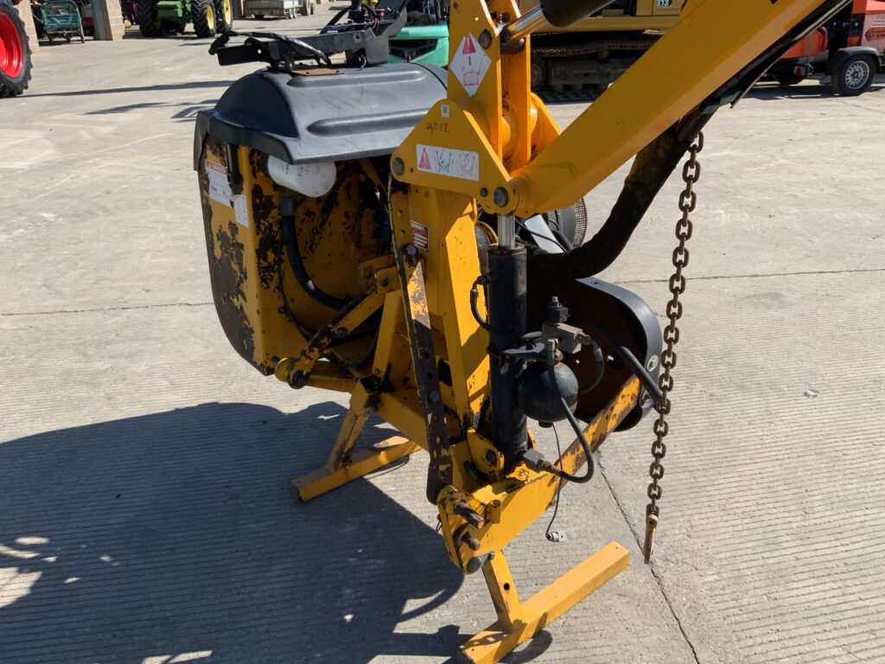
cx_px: 442
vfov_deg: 48.2
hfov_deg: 61.7
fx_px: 741
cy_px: 332
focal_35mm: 29
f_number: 1.8
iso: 16
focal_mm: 3
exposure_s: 1/1279
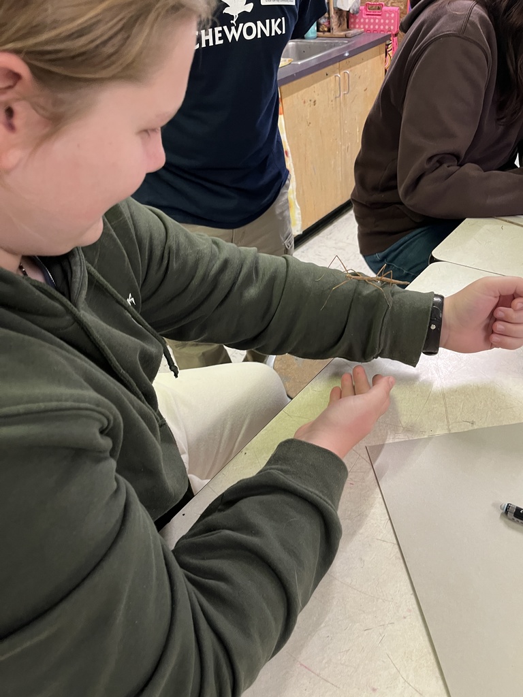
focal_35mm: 26
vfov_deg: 67.3
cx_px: 262
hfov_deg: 53.1
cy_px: 348
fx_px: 524
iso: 250
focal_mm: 5.1
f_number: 1.6
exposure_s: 1/60
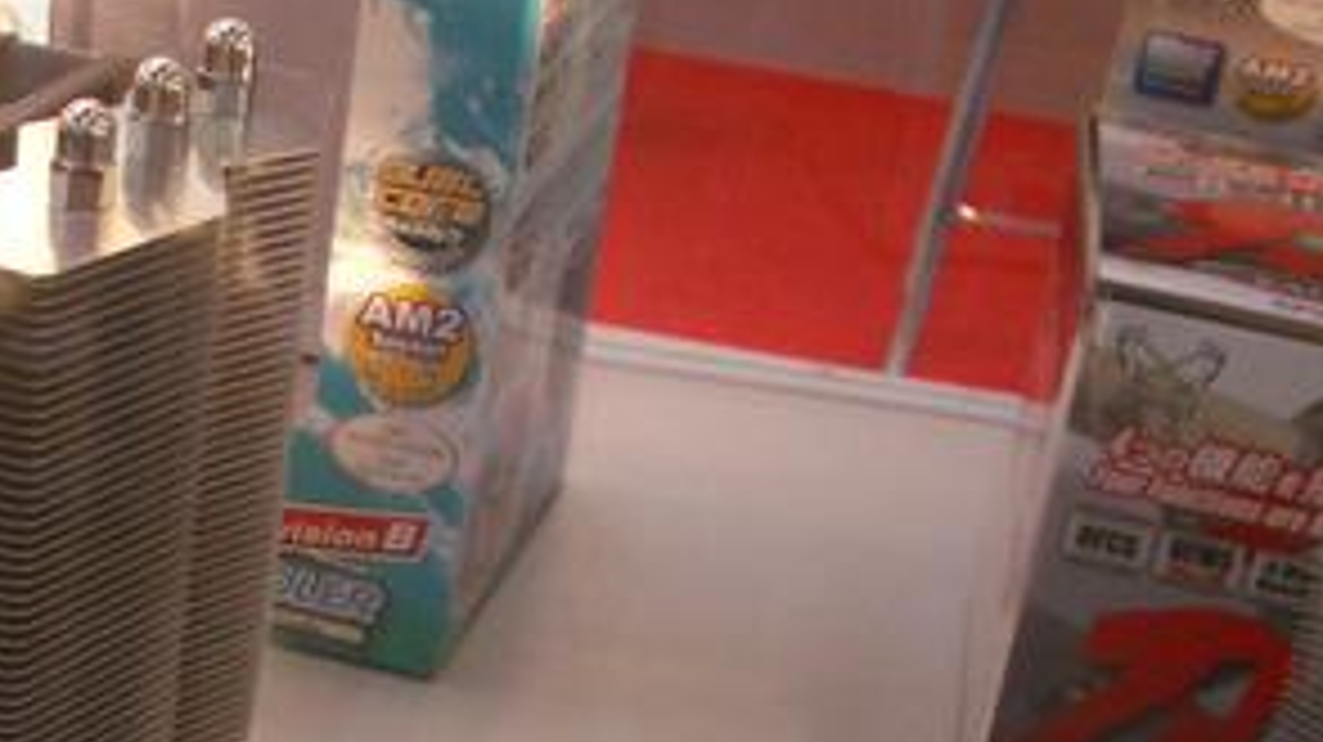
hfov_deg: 24.9
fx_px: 2910
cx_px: 140
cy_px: 814
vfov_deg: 14.2
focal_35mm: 83
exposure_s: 1/30
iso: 100
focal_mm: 5.8
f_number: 2.6
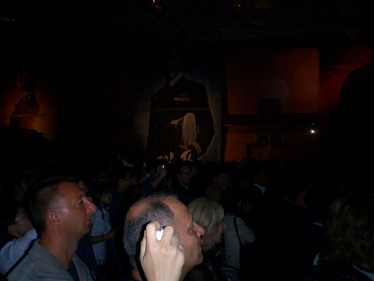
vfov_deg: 38.7
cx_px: 187
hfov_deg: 50.1
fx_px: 400
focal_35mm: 37
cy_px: 140
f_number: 3.5
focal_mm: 5.6
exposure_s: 1/40
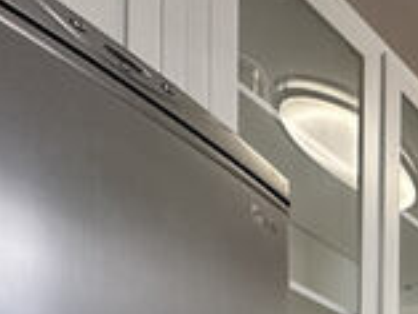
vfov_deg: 18.5
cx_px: 658
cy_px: 601
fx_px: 689
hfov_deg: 24.5
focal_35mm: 57
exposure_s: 1/120
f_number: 2.2
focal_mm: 2.22
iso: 250
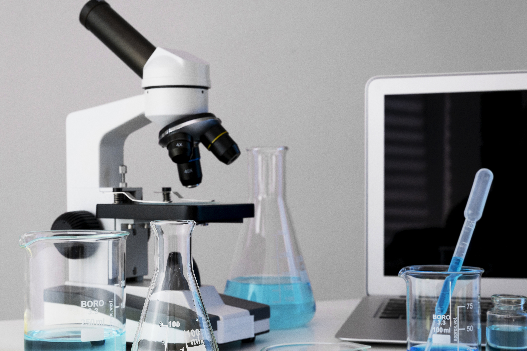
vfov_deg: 20.8
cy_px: 223
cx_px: 186
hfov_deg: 30.8
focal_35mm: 65
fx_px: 951
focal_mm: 49
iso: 500
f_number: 11
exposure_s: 1/200
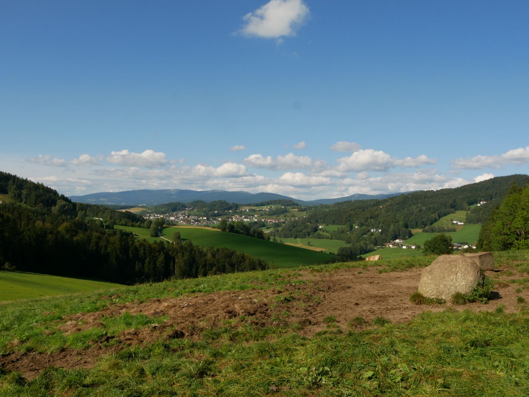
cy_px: 198
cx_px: 264
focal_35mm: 30
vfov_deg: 46.8
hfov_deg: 59.9
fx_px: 459
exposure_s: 1/160
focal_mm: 15
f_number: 18
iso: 250
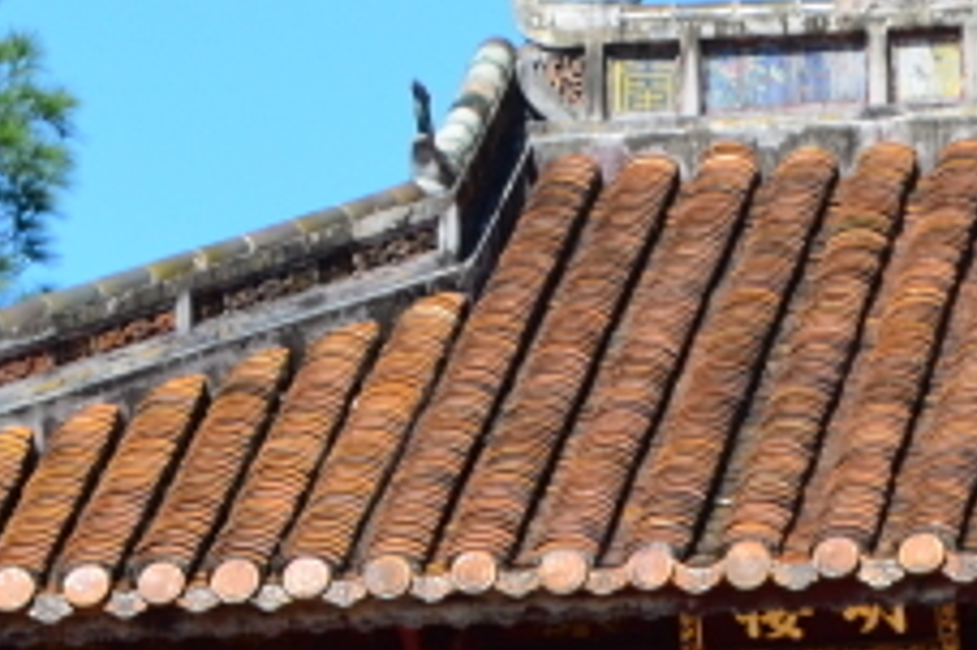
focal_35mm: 460
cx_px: 865
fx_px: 12474
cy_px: 1102
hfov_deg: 4.5
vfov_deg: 3.0
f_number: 8
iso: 640
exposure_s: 1/1000
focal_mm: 68
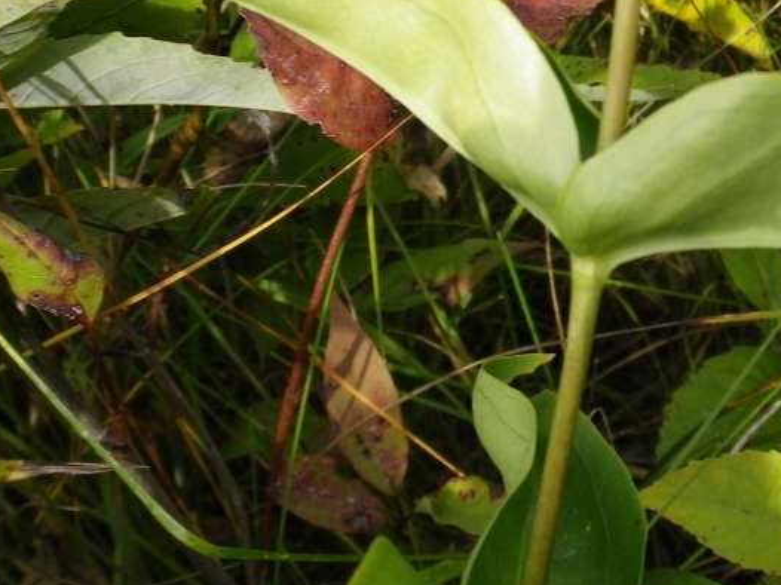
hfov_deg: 26.9
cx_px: 611
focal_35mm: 71
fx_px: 1601
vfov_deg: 20.3
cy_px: 56
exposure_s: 1/200
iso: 80
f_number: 3.9
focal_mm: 6.36
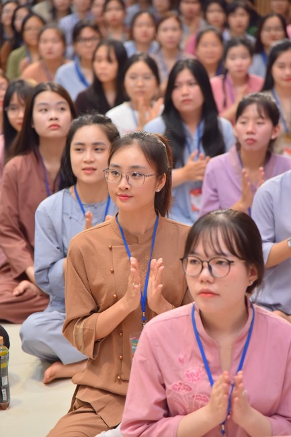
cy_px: 218
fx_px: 1456
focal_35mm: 120
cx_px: 146
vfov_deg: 17.1
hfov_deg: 11.4
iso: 1250
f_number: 4.5
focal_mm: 120
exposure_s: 1/80
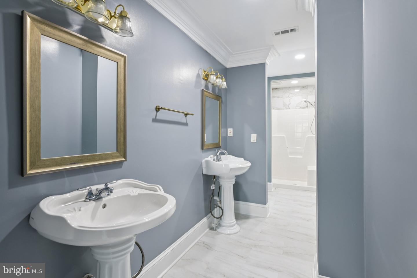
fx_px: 208
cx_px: 208
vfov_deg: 67.4
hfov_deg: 90.0
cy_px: 139
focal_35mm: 18
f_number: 8
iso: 400
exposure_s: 1/10
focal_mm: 18
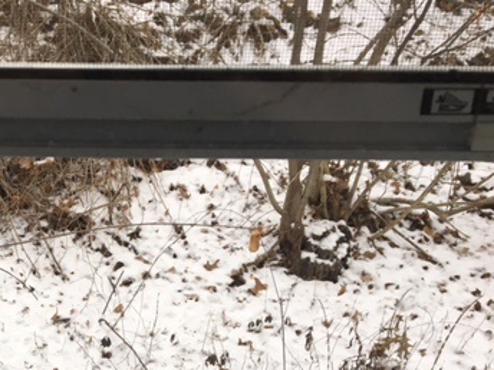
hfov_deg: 33.8
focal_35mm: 54
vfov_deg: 26.1
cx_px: 59
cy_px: 337
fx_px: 771
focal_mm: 4.15
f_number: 2.2
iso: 25
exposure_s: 1/40
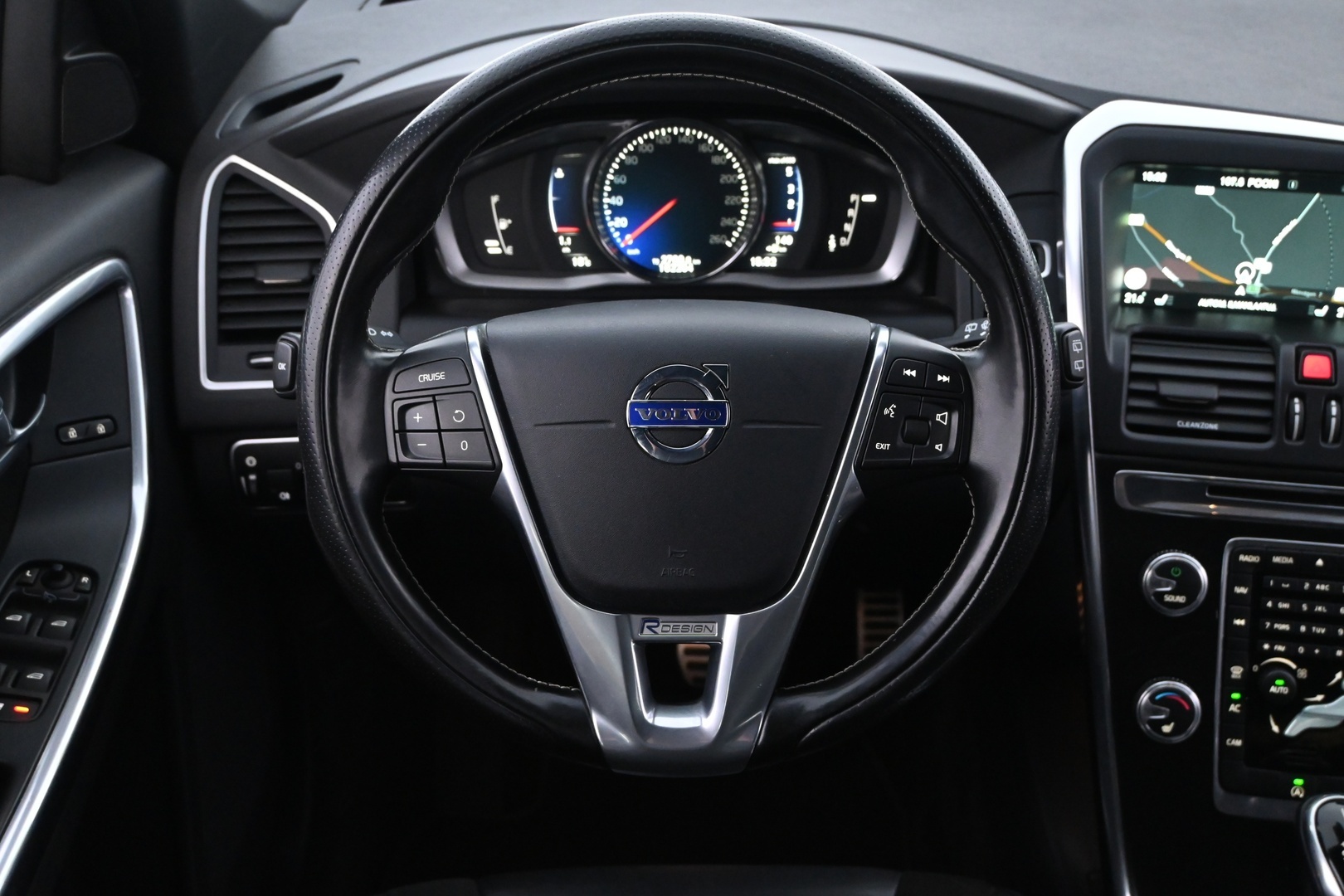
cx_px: 672
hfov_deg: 46.4
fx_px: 1568
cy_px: 448
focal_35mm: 42
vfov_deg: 31.9
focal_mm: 28
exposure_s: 1/25
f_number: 4.5
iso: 4000
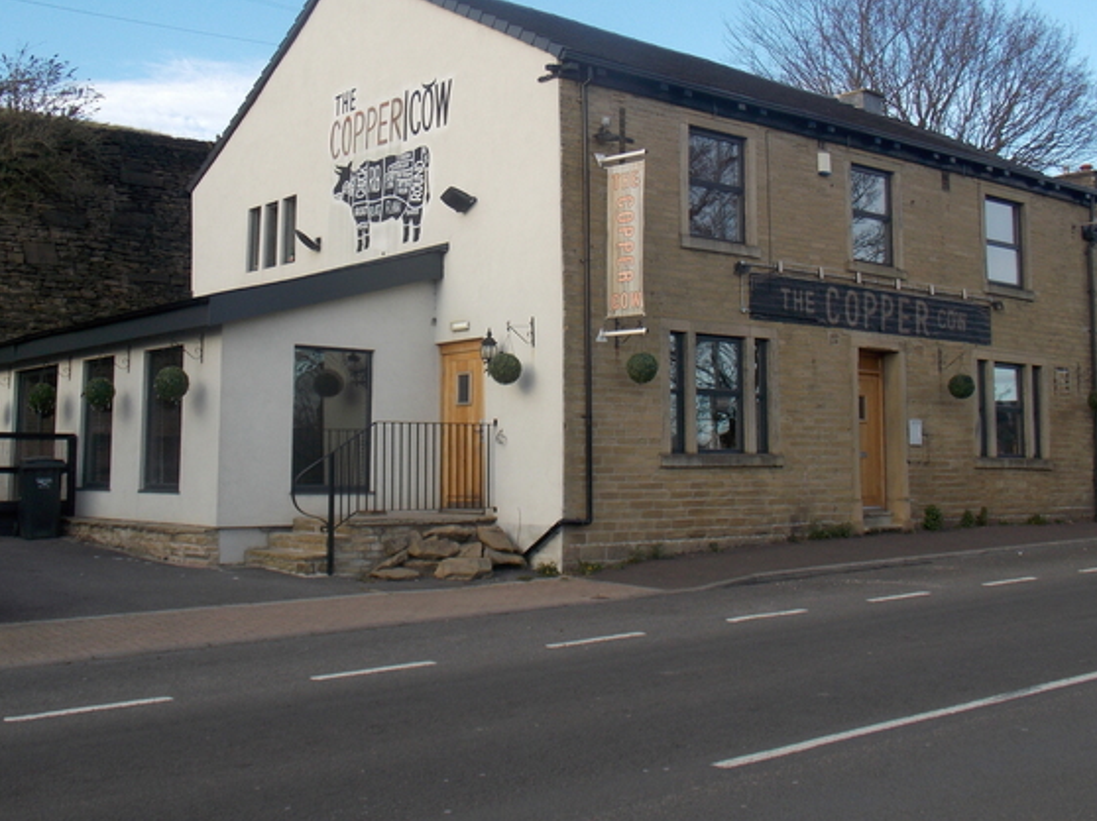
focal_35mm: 39
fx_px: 1235
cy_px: 352
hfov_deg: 47.9
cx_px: 517
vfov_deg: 36.7
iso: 80
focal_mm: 6.1
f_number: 3.4
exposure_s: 1/250
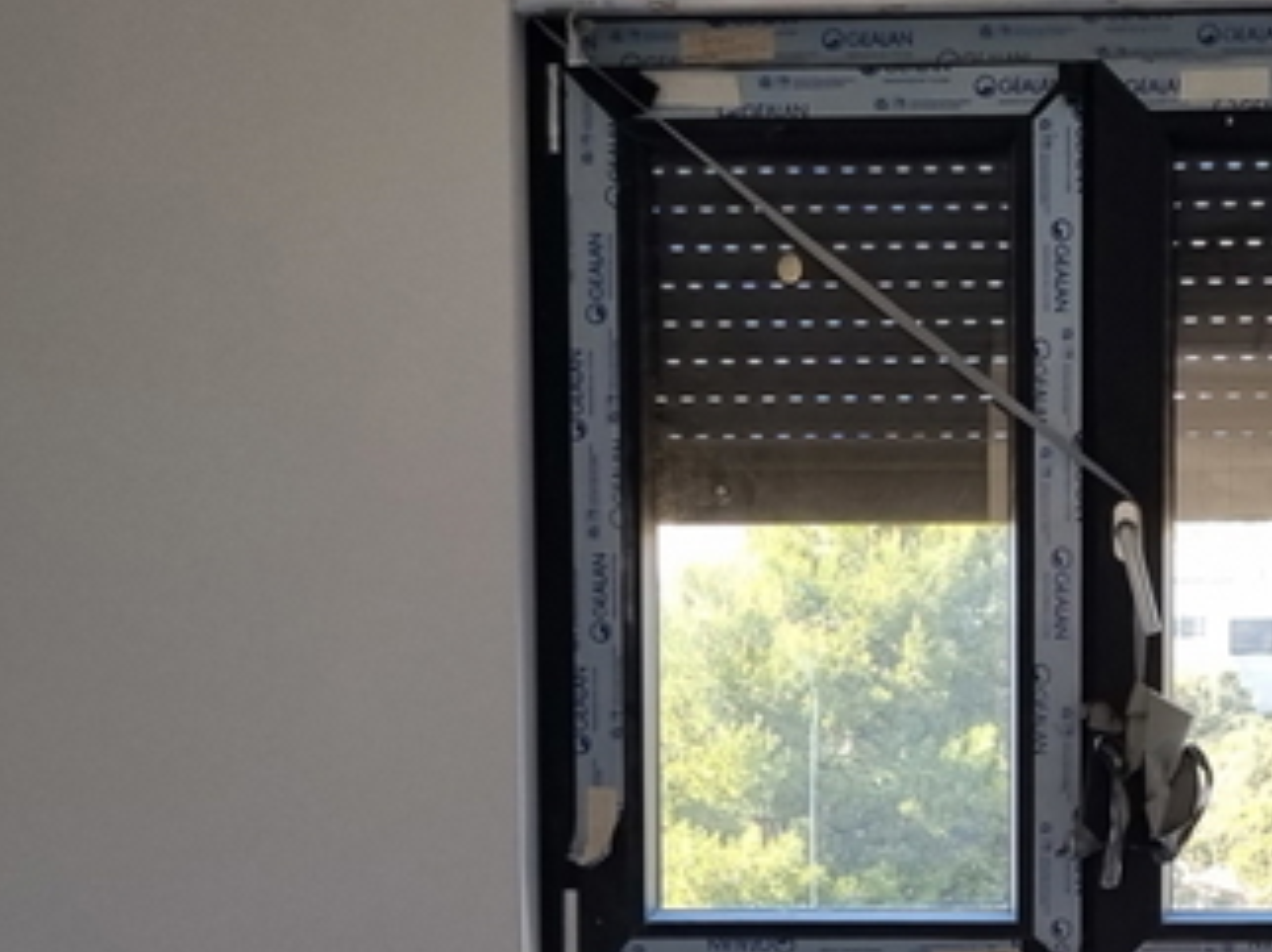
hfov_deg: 20.1
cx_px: 980
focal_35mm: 97
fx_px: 3562
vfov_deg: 14.7
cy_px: 1189
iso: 50
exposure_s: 1/178
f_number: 1.8
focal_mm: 5.4
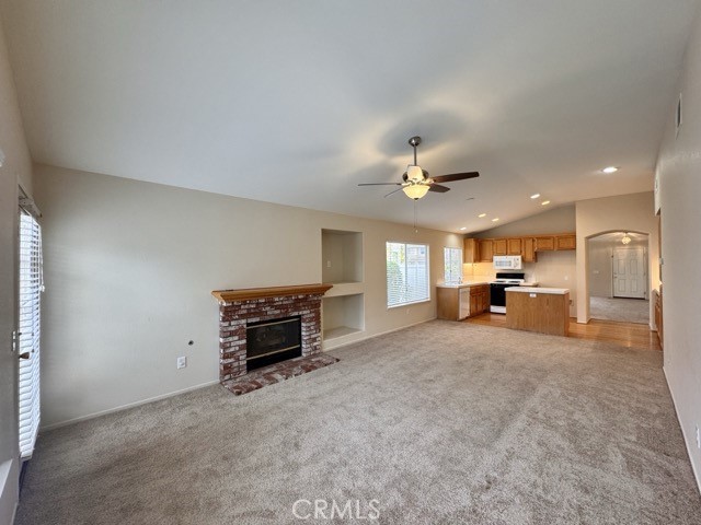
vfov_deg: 85.7
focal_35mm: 14
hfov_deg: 102.1
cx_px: 350
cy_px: 262
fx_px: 284
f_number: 2.2
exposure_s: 1/120
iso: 200
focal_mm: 2.22
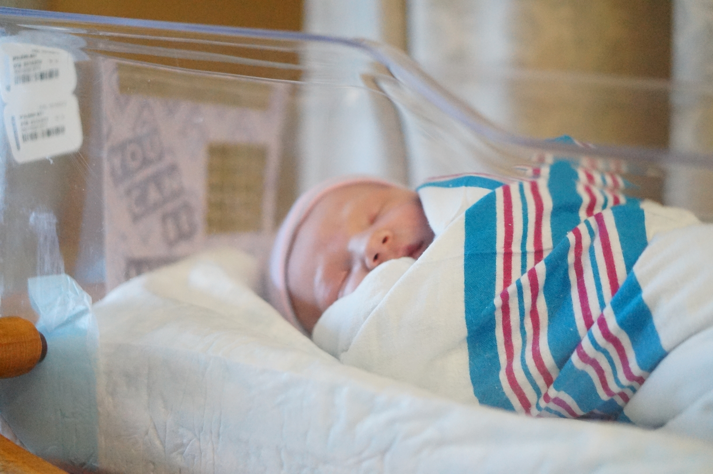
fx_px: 1484
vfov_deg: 18.1
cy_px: 237
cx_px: 356
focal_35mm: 75
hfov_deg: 27.0
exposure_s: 1/1250
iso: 6400
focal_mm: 50
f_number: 1.8
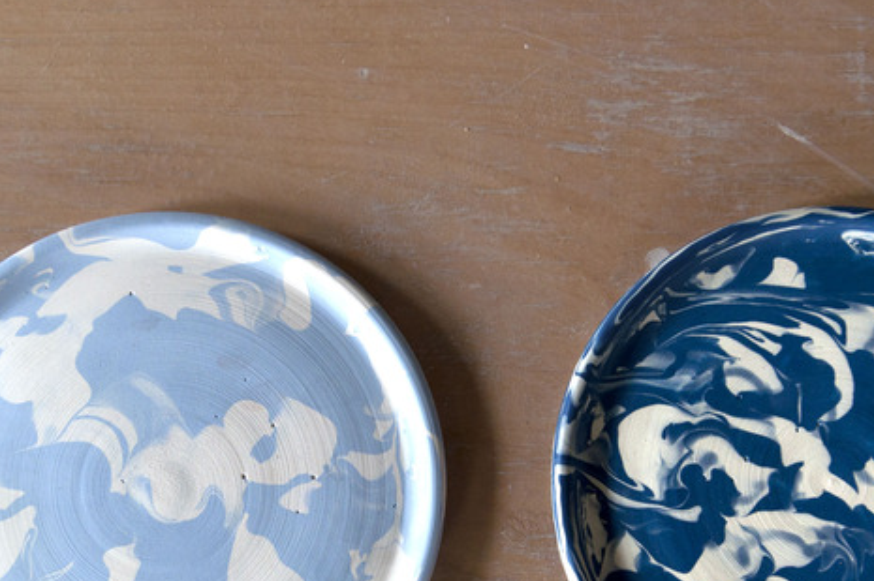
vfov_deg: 21.4
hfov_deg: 32.0
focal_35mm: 63
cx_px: 492
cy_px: 448
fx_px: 1524
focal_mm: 25
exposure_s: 1/125
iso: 640
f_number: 2.8
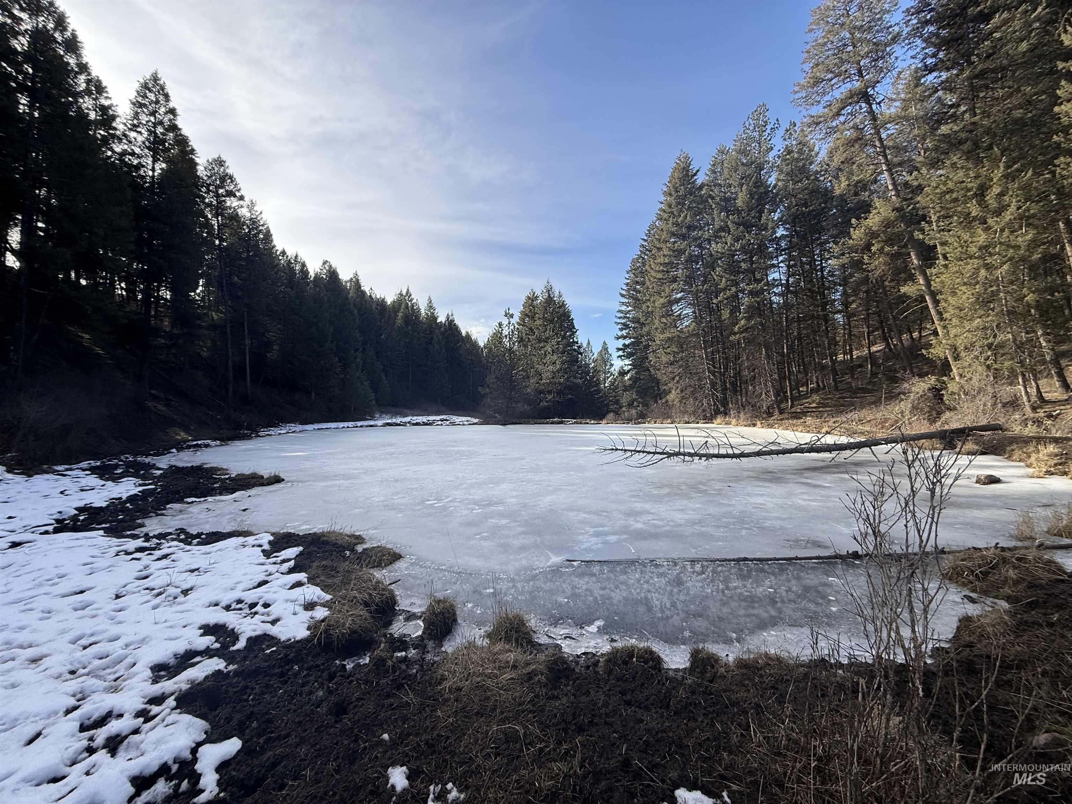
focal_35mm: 14
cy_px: 402
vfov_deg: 85.7
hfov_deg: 102.1
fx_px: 434
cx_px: 536
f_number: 2.2
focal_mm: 2.22
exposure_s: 1/864
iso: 50
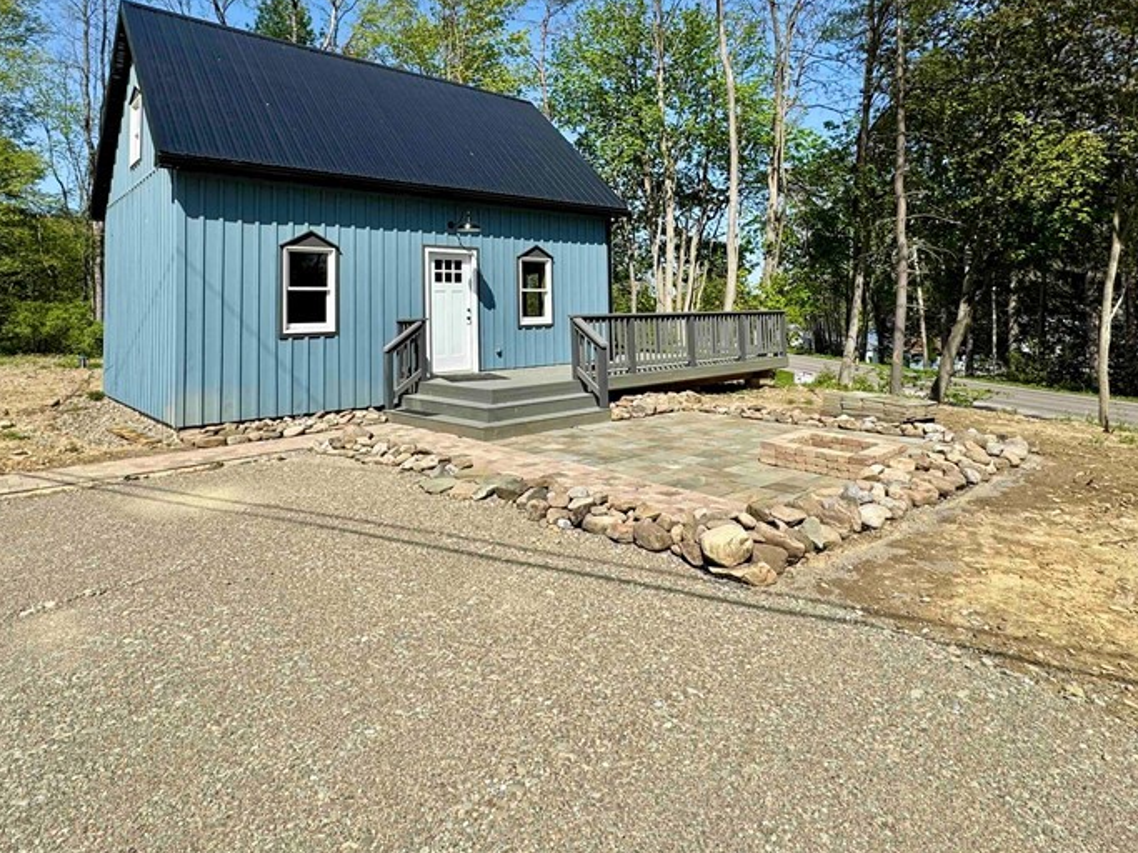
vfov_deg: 61.6
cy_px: 273
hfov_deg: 79.0
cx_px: 553
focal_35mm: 21
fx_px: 690
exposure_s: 1/1880
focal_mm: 2.22
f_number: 2.2
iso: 50
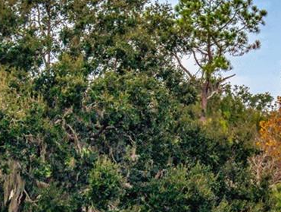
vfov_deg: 4.9
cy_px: 248
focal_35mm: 301
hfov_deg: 6.6
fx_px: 2446
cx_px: 170
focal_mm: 35
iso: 400
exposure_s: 1/13
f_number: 8
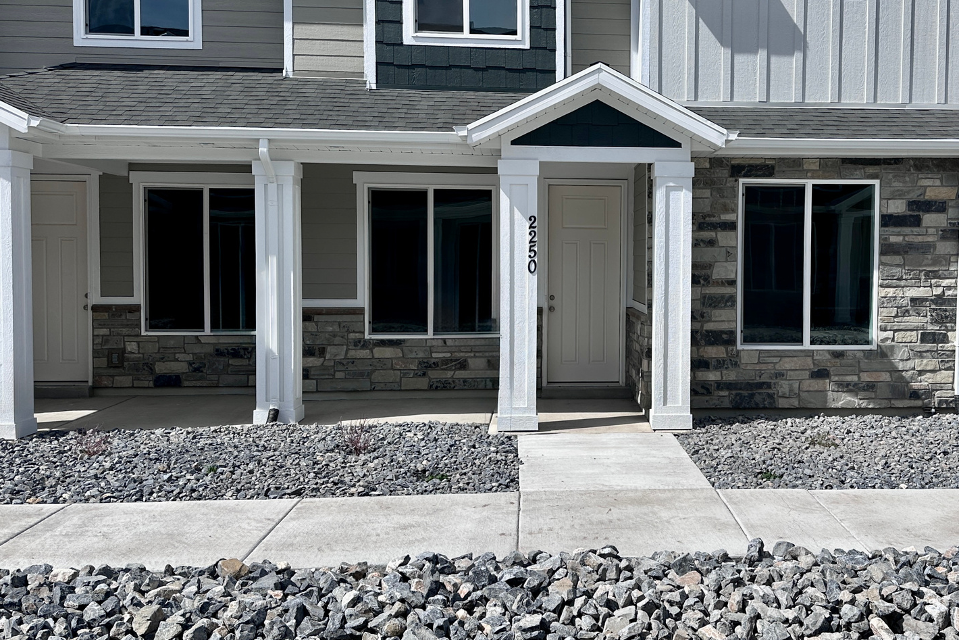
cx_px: 619
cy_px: 287
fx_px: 959
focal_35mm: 36
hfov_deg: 52.4
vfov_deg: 36.8
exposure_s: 1/6623
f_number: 1.78
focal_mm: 6.86
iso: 80
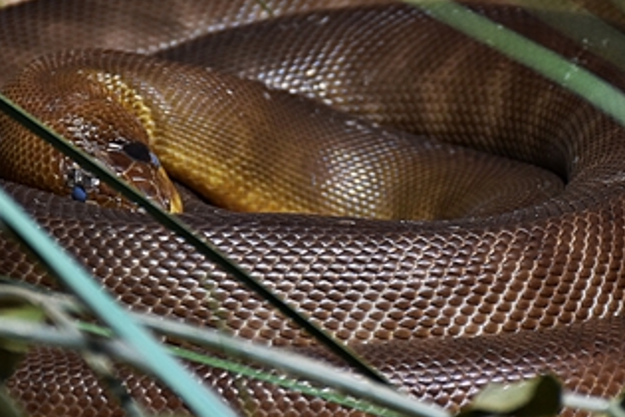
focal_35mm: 547
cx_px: 323
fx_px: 9496
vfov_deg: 2.5
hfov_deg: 3.8
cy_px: 128
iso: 400
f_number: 5.6
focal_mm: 112
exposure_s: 1/250
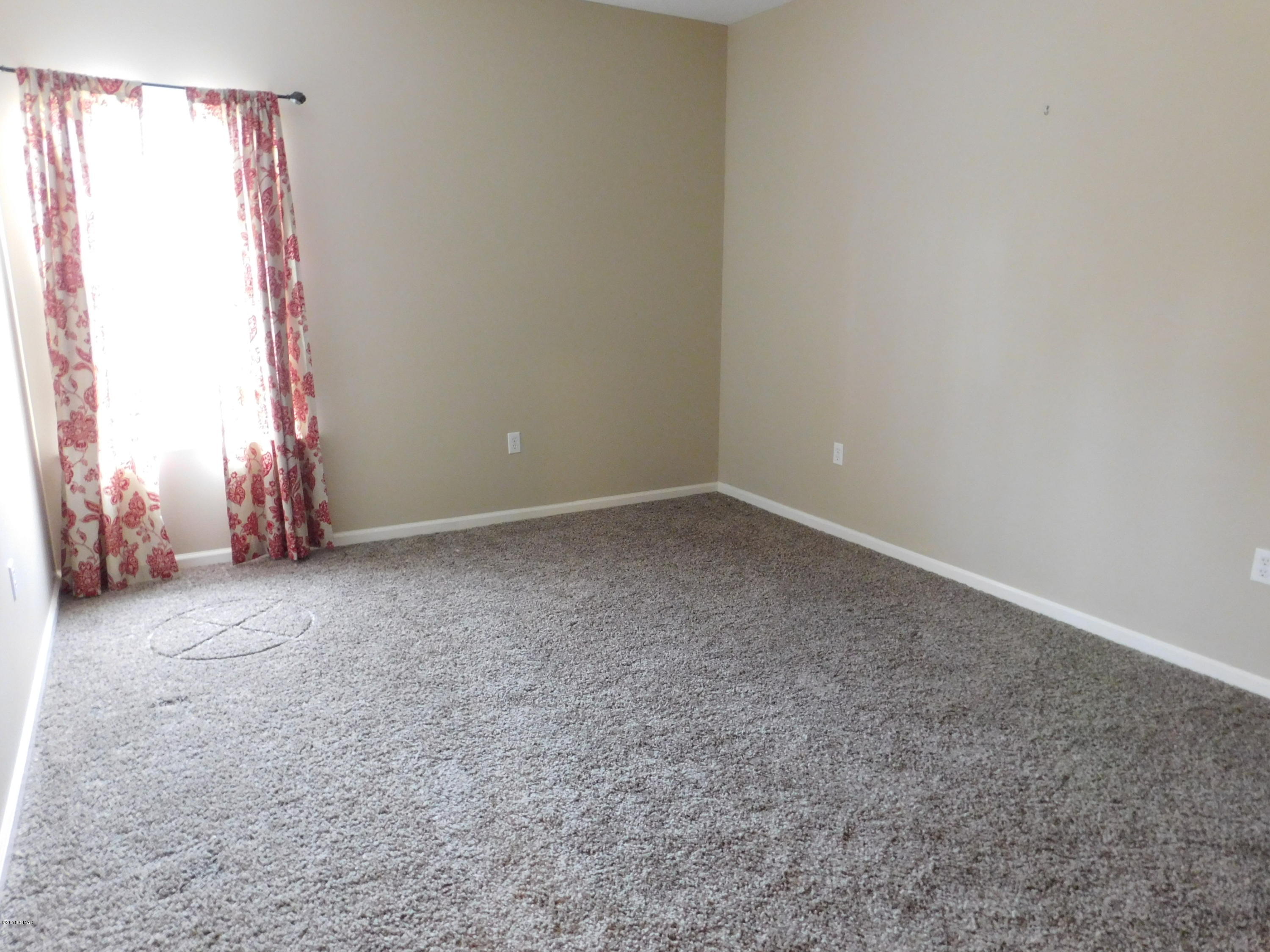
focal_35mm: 24
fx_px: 881
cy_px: 476
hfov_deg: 71.6
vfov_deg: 56.8
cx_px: 635
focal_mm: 4.1
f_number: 3
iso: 400
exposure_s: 1/10
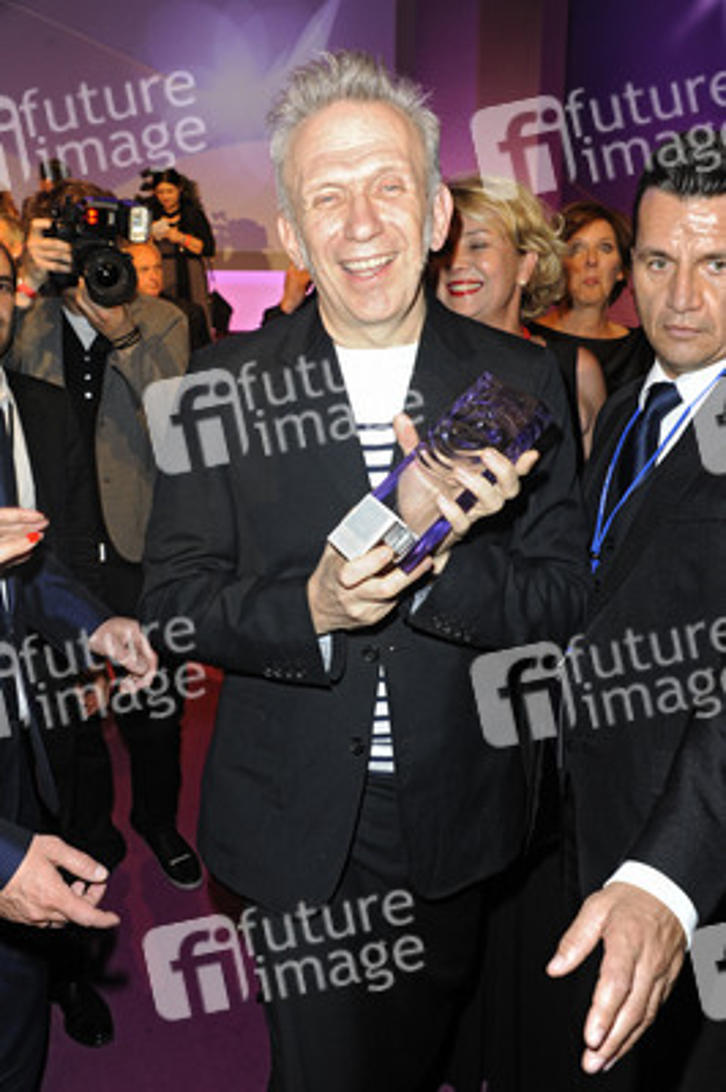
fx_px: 1030
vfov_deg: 55.8
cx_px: 363
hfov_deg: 38.8
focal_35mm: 34
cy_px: 546
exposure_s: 1/60
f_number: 7.1
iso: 1250
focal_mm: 34
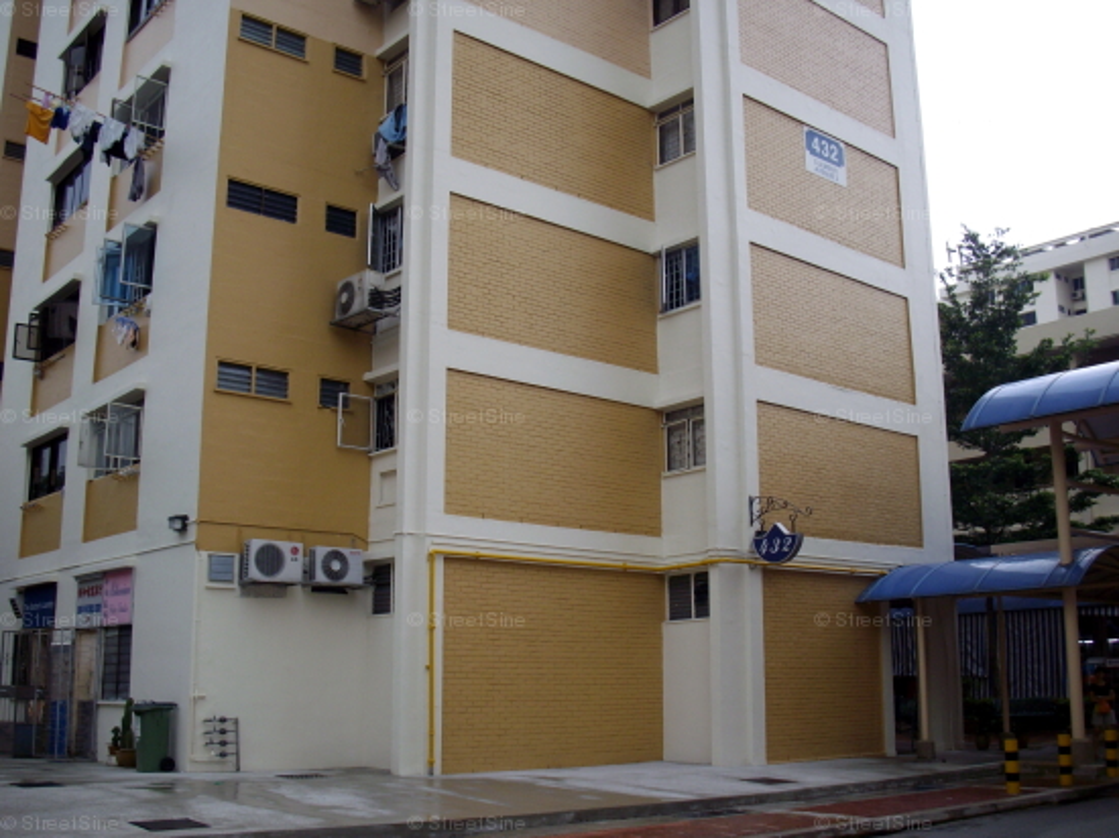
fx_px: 1196
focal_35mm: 37
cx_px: 560
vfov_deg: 38.6
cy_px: 419
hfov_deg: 50.2
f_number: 5.6
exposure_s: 1/50
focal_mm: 6.2
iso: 80
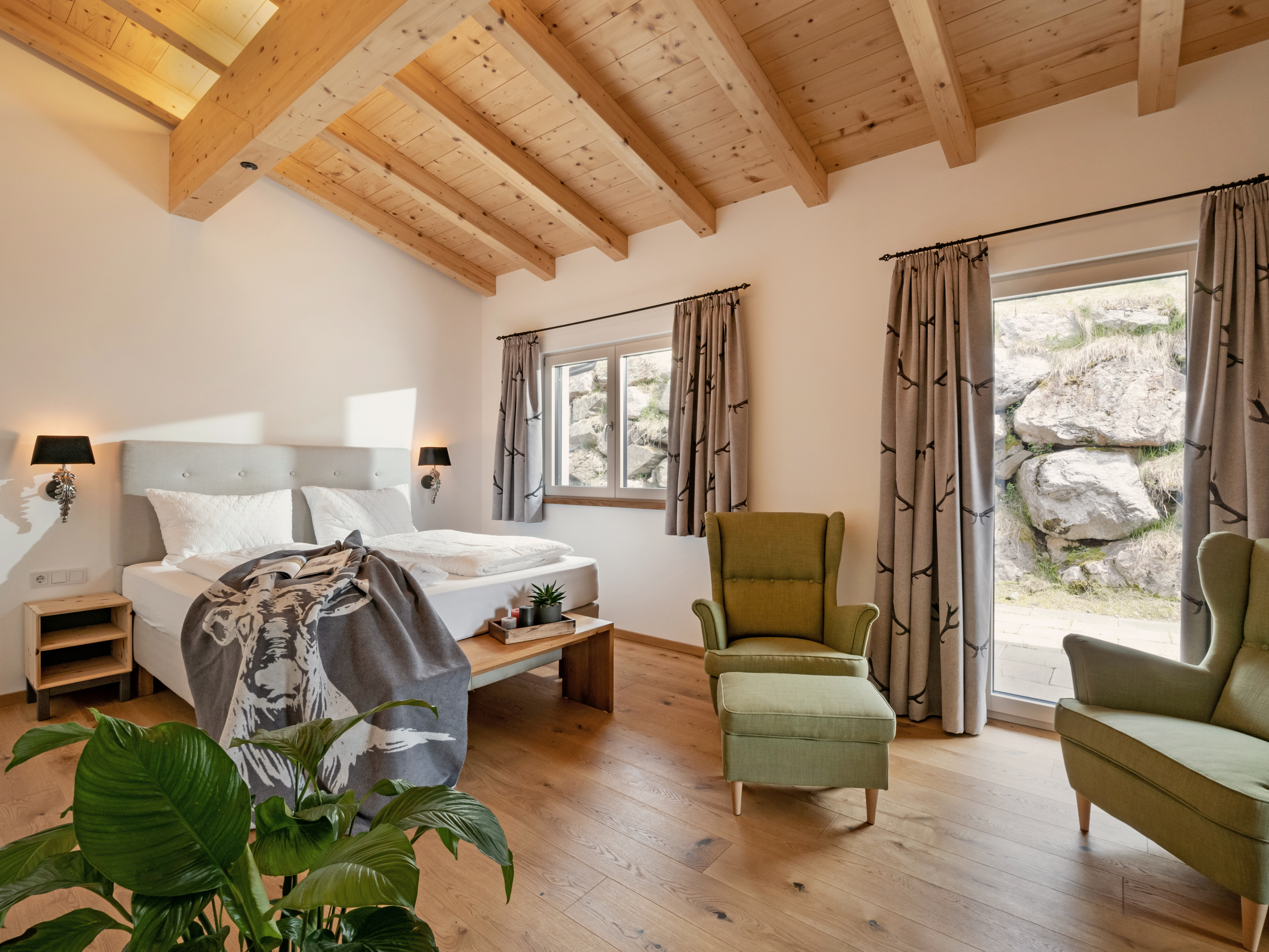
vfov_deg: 78.1
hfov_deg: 94.5
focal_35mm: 16
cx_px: 634
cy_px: 476
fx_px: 587
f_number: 9
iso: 200
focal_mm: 8
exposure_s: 1/8
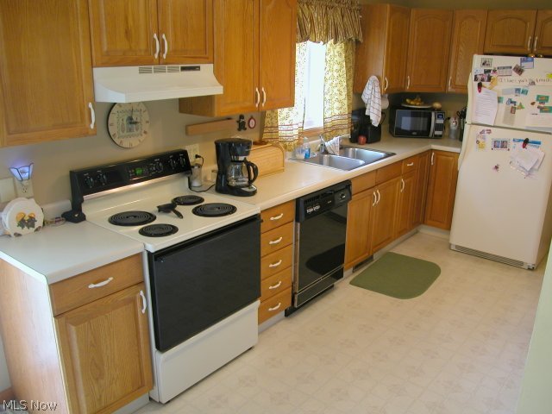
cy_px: 207
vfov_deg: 49.7
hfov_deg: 63.4
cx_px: 276
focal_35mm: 28
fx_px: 446
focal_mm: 7.1
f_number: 2.8
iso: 100
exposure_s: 1/10.9
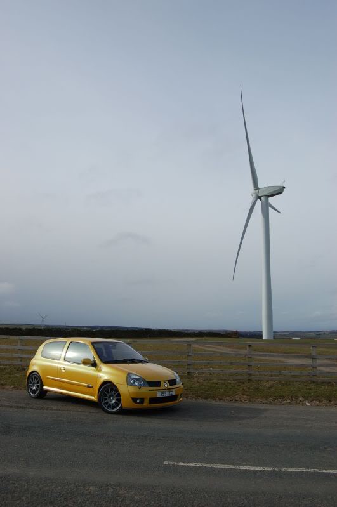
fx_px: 422
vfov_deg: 62.0
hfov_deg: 43.5
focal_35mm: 30
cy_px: 254
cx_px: 168
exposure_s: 1/400
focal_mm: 20
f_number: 10
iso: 200
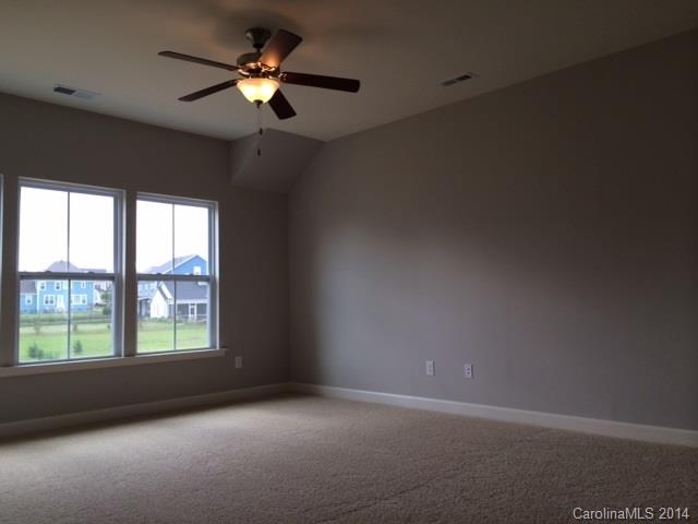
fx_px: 605
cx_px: 349
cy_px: 262
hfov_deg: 60.0
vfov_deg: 46.8
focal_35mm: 30
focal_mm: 4.12
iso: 32
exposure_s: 1/122
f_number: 2.2
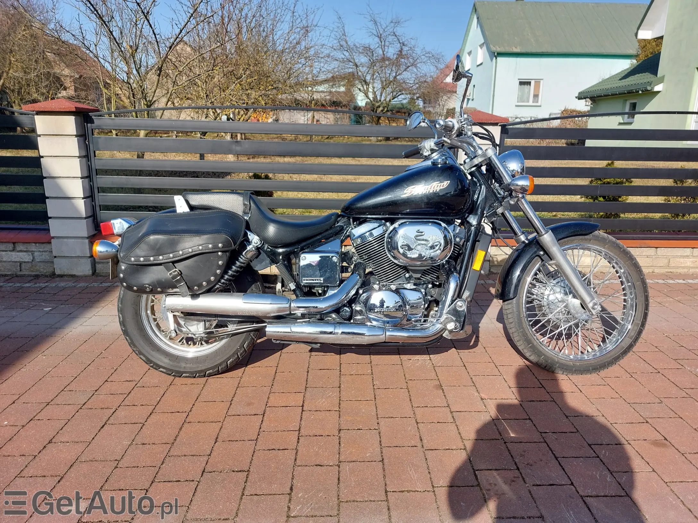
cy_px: 262
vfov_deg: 54.9
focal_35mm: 25
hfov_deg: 69.4
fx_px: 504
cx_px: 349
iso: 25
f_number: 1.8
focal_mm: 5.23
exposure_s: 1/756
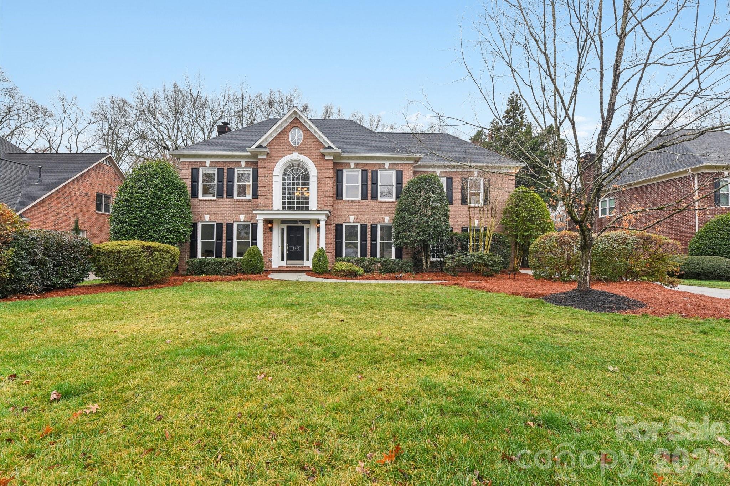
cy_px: 243
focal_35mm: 17
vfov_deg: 70.4
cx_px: 365
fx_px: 345
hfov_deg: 93.3
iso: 200
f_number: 8
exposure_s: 1/80
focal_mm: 17
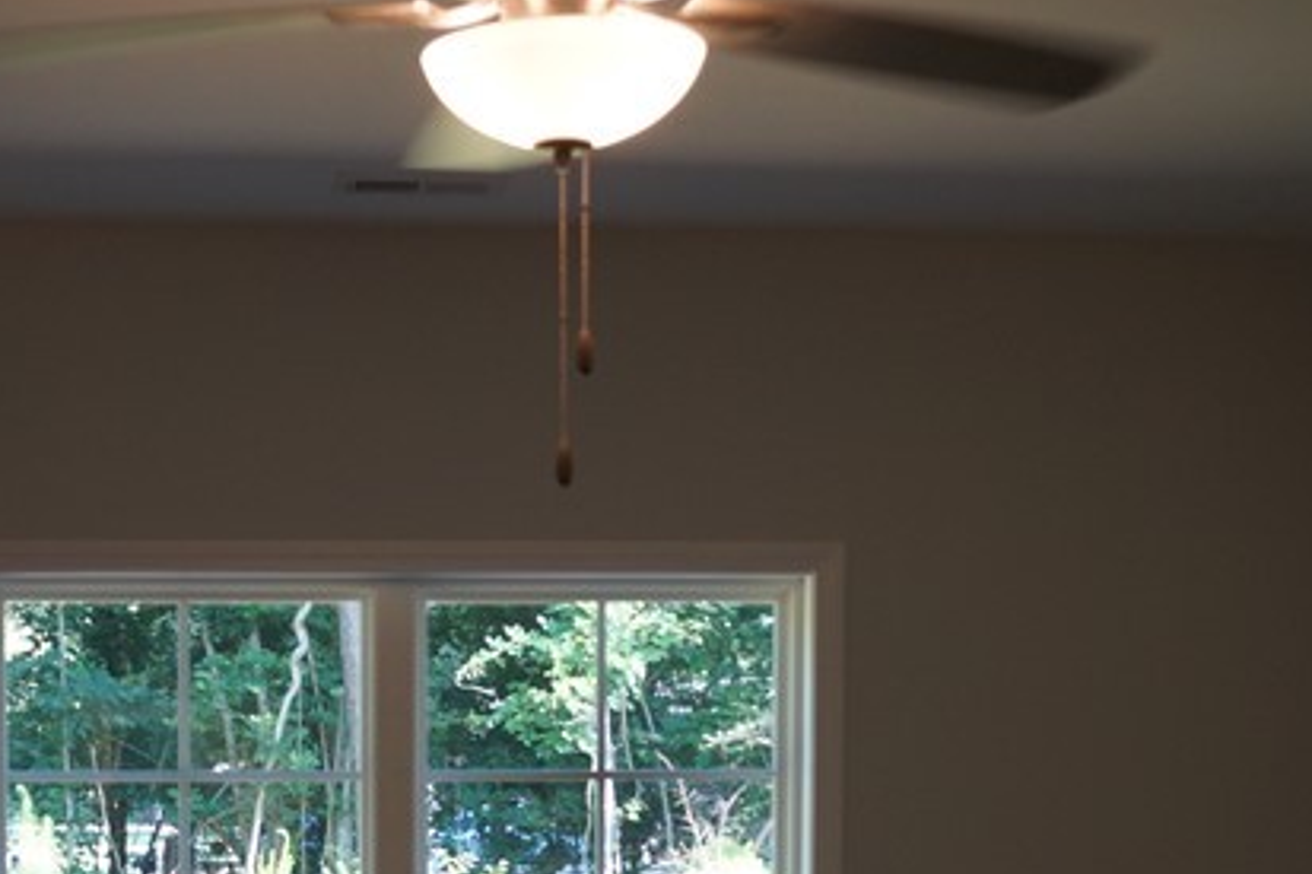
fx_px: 2586
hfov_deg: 28.1
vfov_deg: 18.4
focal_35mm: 71
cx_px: 327
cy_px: 973
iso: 200
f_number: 4
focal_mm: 18
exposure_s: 1/60
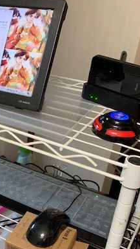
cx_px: 11
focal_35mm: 47
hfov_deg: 24.6
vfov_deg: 43.3
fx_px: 310
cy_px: 161
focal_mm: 4.25
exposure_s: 1/40
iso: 320
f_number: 1.8
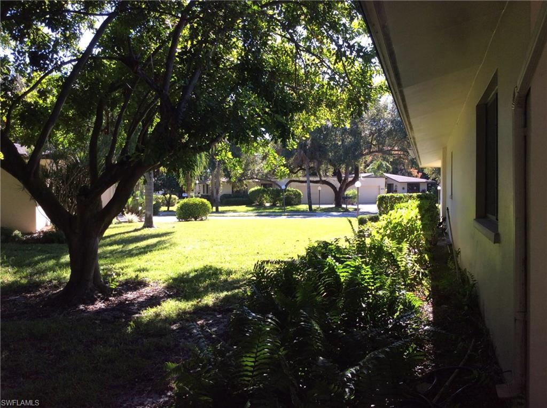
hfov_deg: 55.4
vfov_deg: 42.8
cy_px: 204
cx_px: 274
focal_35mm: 33
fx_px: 520
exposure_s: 1/259
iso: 32
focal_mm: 3.3
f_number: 2.4
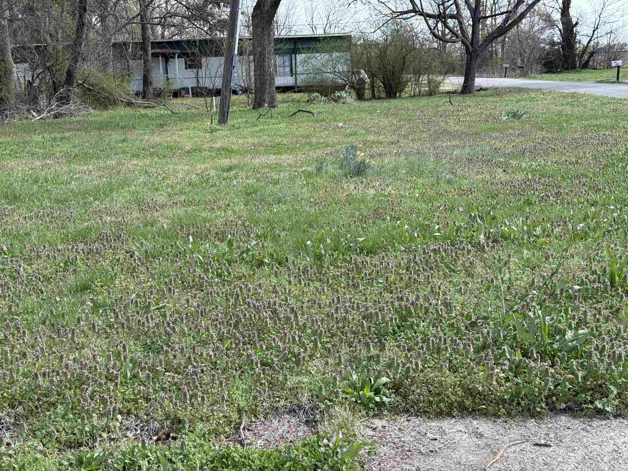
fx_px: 871
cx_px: 314
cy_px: 236
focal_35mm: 48
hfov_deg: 39.7
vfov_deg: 30.3
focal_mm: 6.76
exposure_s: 1/1754
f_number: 1.78
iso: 100
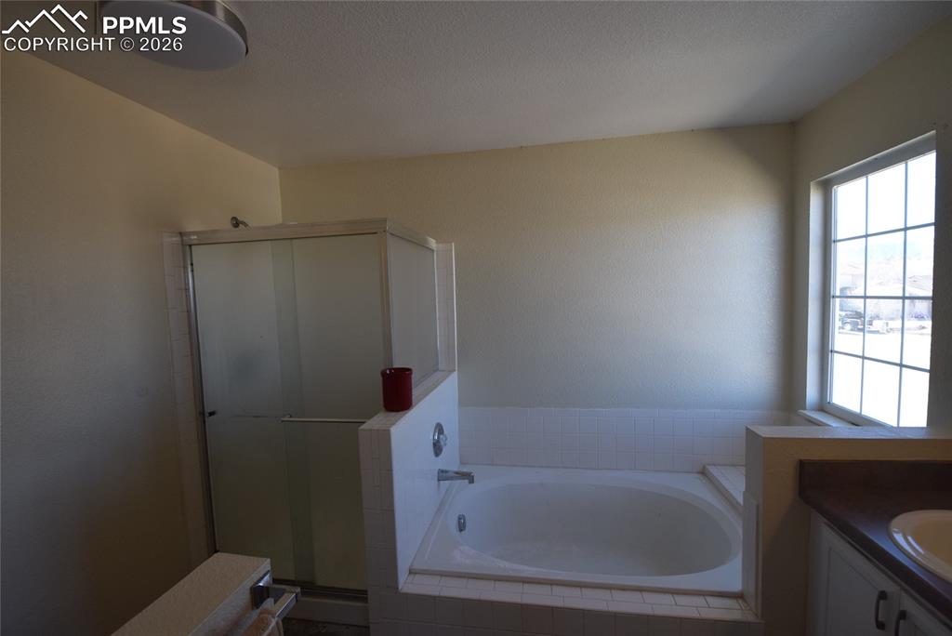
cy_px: 318
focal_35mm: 15
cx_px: 476
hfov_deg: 100.4
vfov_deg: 77.4
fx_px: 397
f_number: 5.6
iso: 450
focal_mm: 10
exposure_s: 1/125
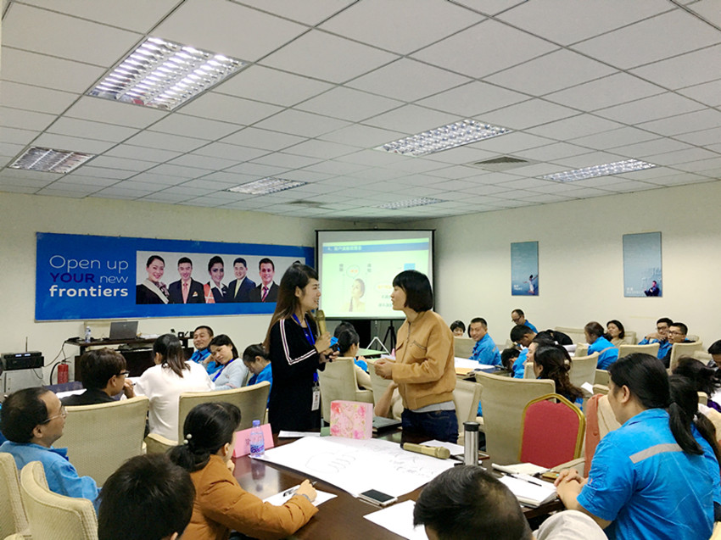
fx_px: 604
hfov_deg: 61.7
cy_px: 270
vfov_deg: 48.2
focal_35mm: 29
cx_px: 360
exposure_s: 1/33
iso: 64
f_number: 2.2
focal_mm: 4.15
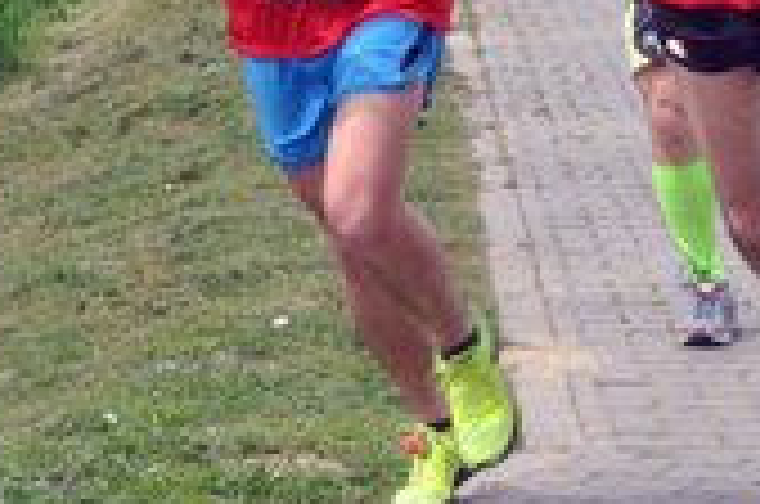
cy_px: 166
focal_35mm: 208
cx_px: 603
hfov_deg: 9.9
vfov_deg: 6.6
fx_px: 4383
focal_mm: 36
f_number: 22
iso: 800
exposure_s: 1/200
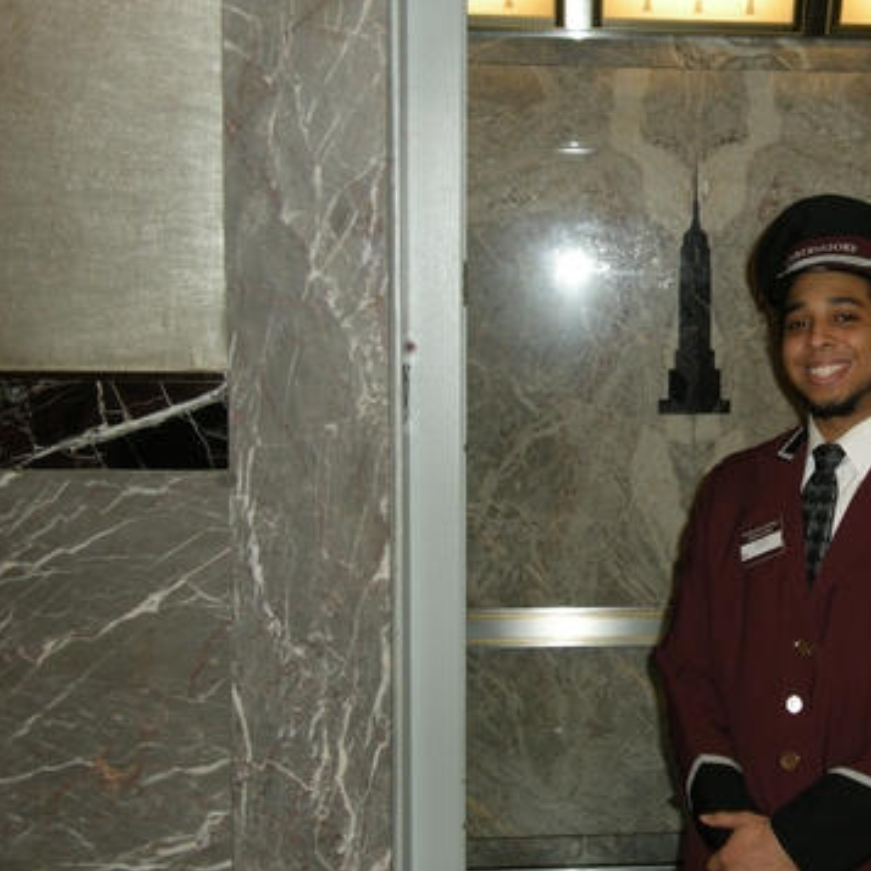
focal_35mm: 55
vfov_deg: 31.1
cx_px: 725
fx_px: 1566
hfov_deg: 30.2
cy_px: 407
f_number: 2.8
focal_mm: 7.9
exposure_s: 1/60
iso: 142
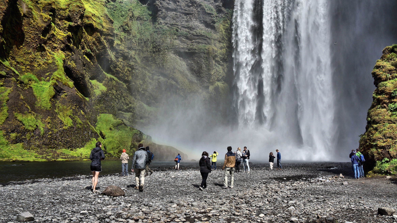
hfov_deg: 66.1
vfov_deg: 40.0
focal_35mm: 29
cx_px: 194
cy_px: 88
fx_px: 305
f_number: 8
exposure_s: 1/320
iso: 100
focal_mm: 18
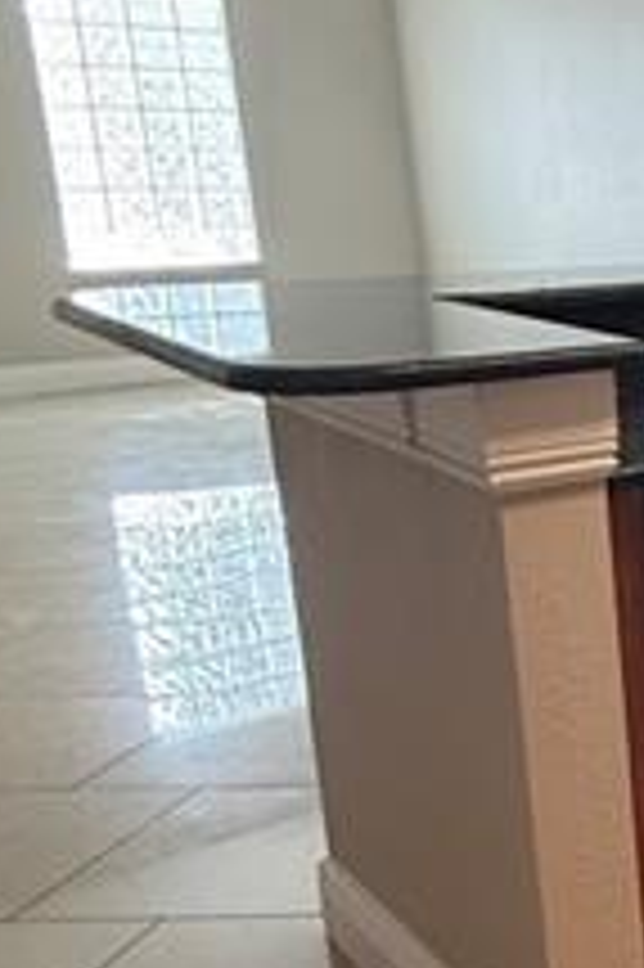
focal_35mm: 52
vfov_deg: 38.2
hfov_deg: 18.7
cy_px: 491
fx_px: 1397
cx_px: 1225
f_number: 2.2
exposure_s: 1/60
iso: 250
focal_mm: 2.22
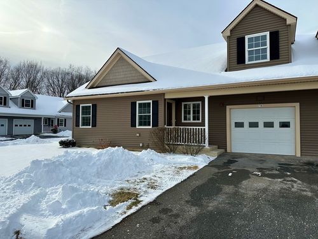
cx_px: 159
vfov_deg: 56.8
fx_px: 220
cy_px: 120
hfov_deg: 71.6
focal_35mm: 24
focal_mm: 6.86
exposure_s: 1/5848
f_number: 1.78
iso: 80
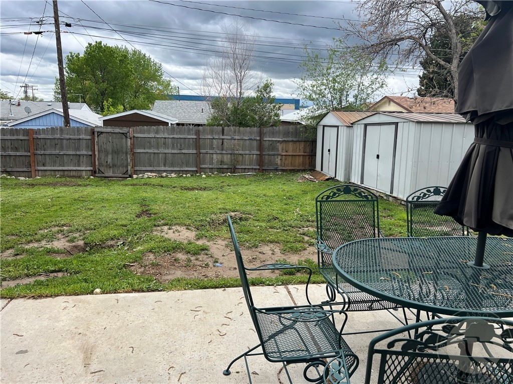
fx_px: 385
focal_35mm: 26
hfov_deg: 67.3
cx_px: 256
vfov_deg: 53.1
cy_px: 192
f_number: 1.5
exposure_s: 1/2252
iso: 50
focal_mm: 5.7
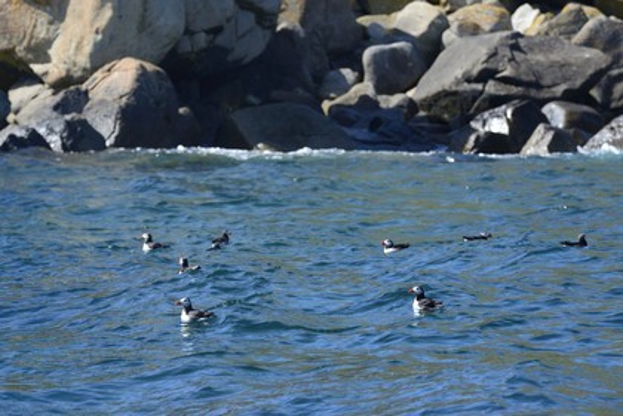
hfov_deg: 10.3
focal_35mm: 200
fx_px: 3461
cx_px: 312
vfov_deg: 6.9
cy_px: 208
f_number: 7.1
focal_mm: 200
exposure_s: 1/1600
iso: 800
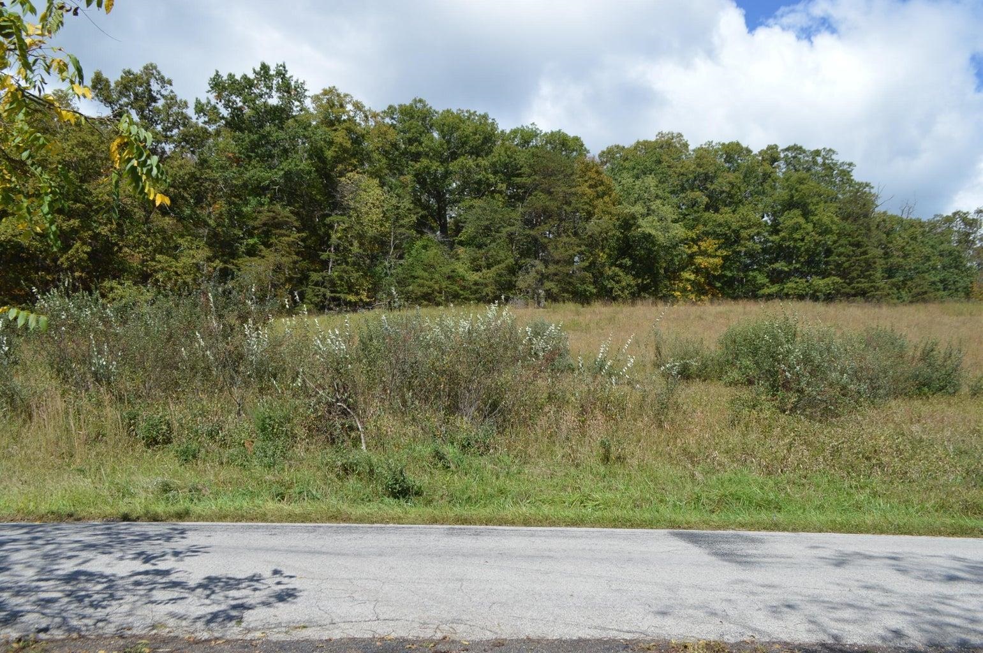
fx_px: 736
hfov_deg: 67.4
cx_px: 492
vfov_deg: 47.8
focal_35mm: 27
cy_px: 326
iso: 100
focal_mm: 18
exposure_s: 1/250
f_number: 8
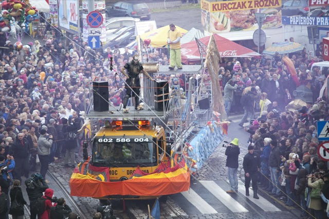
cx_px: 164
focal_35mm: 170
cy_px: 110
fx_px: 1553
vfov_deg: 8.1
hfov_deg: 12.1
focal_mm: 170
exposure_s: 1/640
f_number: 2.8
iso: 640
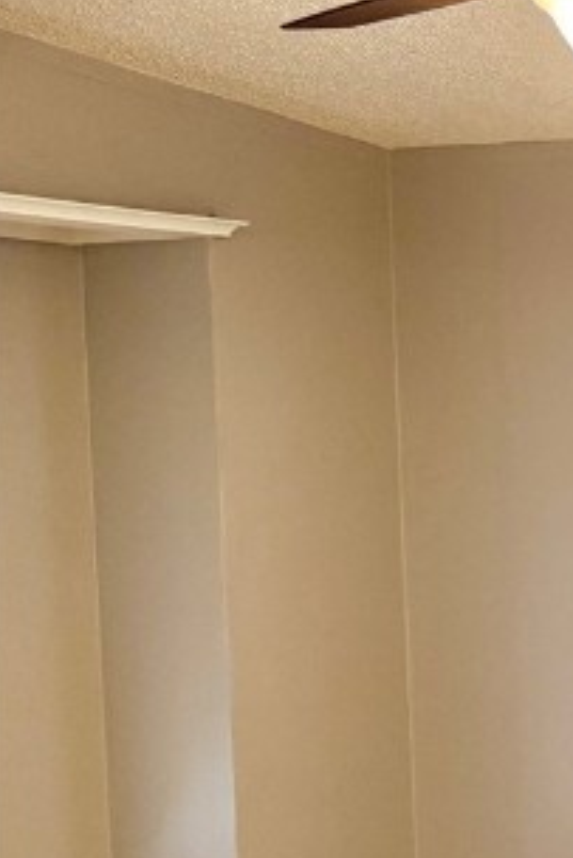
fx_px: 2003
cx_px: 1431
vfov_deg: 24.0
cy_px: 604
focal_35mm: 84
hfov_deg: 12.4
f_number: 1.78
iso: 250
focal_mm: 6.76
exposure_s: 1/60
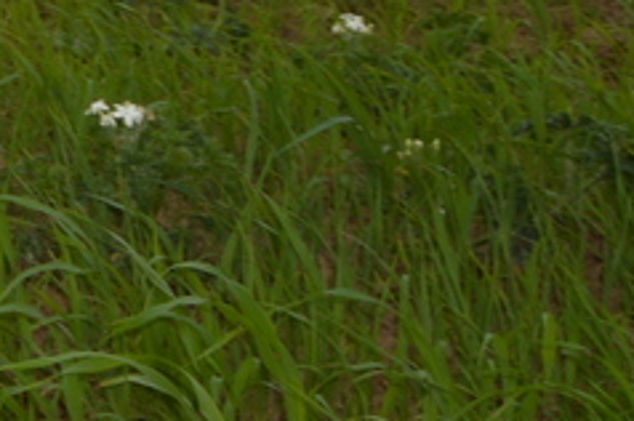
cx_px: -1212
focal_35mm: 184
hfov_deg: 9.2
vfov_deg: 6.9
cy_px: -661
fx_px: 3236
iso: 100
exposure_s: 1/200
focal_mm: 18
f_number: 4.5
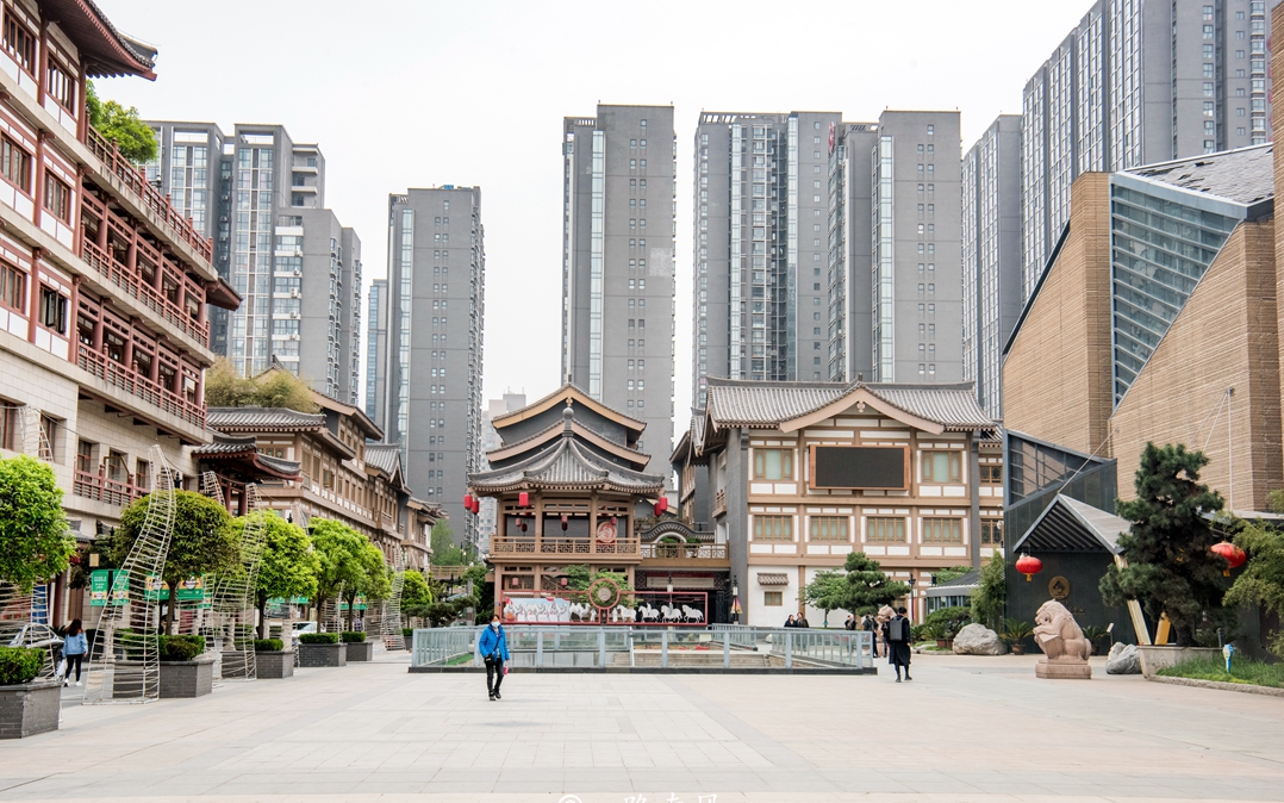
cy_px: 404
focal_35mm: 47
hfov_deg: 42.6
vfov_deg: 27.4
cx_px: 642
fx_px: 1645
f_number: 13
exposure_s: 1/100
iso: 1000
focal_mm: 46
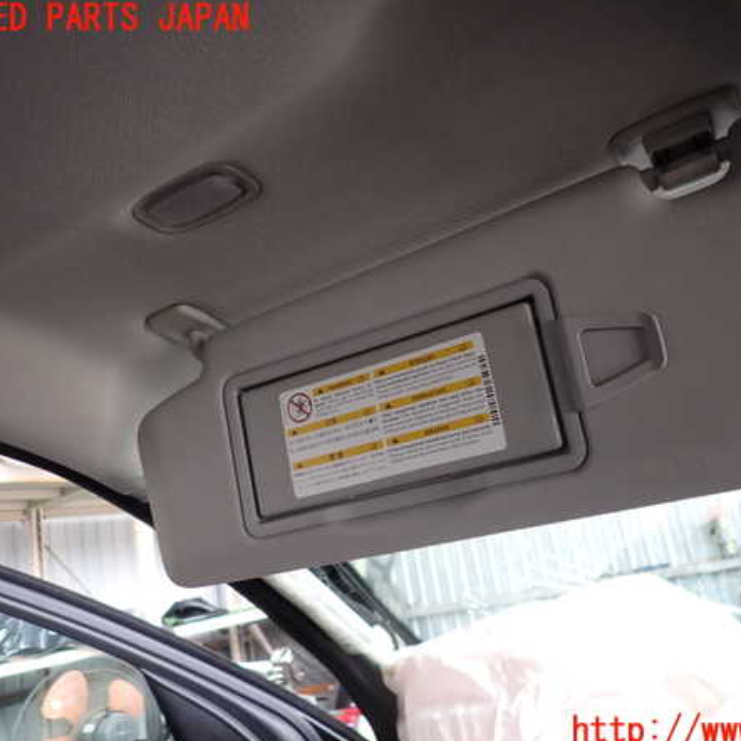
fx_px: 727
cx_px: 448
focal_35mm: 30
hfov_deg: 53.6
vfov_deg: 54.0
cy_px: 376
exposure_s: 1/60
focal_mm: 4.5
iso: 125
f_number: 2
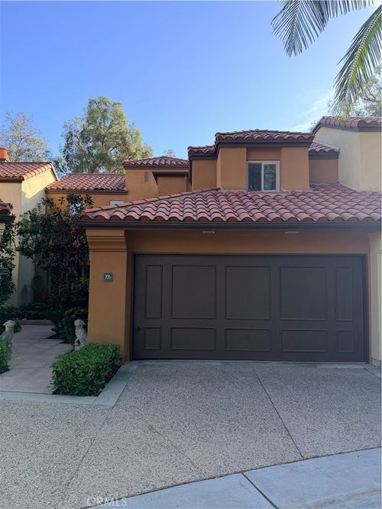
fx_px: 353
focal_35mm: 24
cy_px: 254
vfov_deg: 71.6
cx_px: 191
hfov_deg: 56.8
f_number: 1.78
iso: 100
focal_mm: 6.76
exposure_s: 1/2370
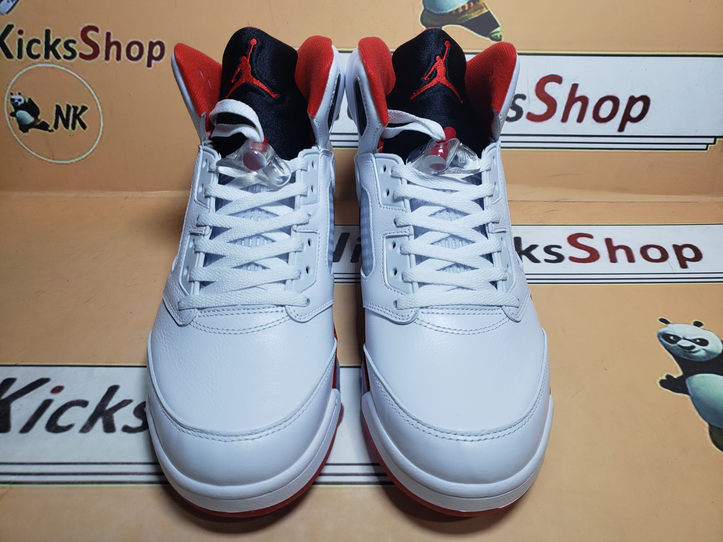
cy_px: 271
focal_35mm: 26
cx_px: 362
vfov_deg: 53.1
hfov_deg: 67.3
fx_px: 543
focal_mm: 4.3
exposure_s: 1/768
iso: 50
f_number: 1.5
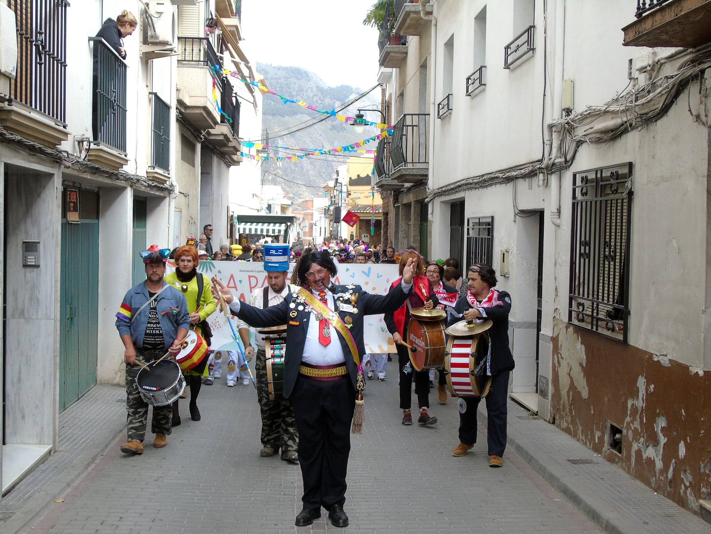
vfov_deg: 31.5
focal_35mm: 46
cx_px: 356
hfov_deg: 41.2
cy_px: 267
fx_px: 945
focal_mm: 8.2
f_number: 4.1
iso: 80
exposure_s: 1/160
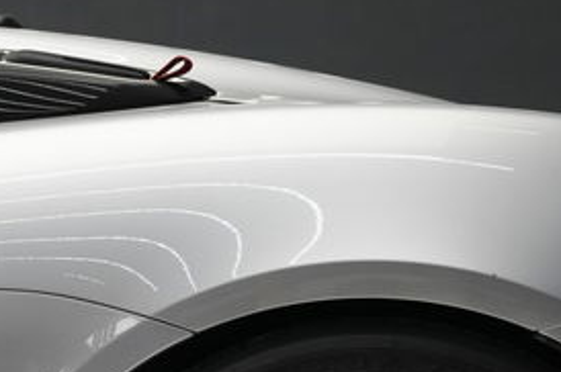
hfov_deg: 15.6
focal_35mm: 131
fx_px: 2039
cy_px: 441
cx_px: 416
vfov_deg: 10.3
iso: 800
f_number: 4
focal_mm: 35
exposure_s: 1/40
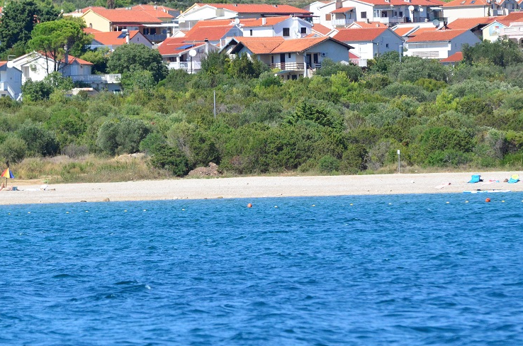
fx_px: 6187
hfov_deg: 4.8
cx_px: 170
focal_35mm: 427
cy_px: 121
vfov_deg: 3.2
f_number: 6.3
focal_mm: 210
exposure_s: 1/8000
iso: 2000
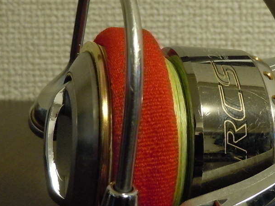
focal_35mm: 74
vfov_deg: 19.8
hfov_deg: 25.9
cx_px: 213
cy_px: 66
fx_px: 588
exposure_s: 1/10
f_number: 3.7
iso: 400
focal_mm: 5
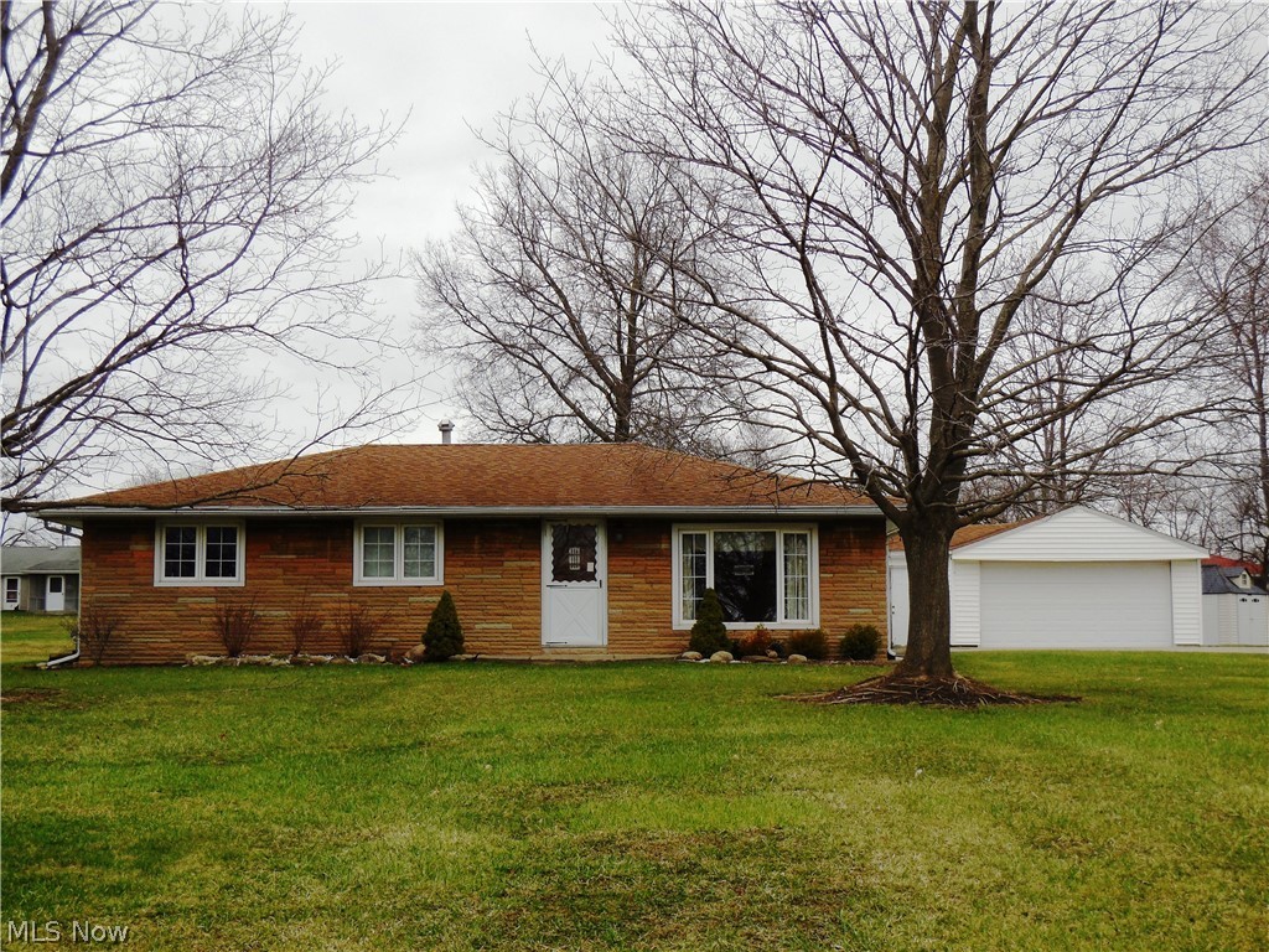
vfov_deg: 27.5
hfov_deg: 36.2
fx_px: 1943
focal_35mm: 53
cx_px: 634
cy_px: 476
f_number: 4
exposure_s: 1/200
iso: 125
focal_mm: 9.4
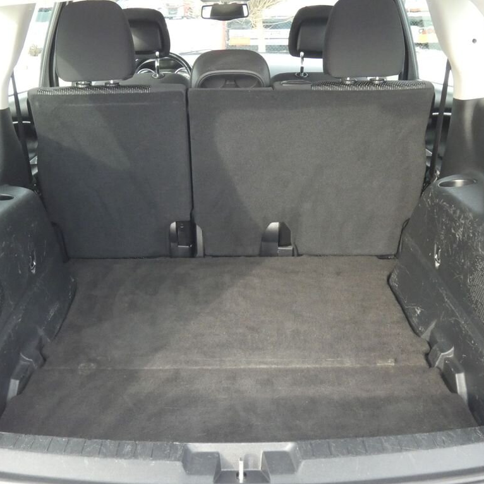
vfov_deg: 42.8
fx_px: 617
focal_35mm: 39
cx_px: 220
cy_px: 242
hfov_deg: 42.8
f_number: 5.6
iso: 640
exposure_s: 1/80
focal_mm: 6
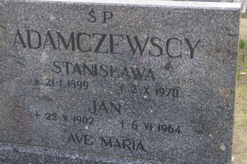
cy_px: 82
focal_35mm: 75
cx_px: 124
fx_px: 514
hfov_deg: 27.0
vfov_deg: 18.2
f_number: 7.1
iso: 200
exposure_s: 1/125
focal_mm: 50
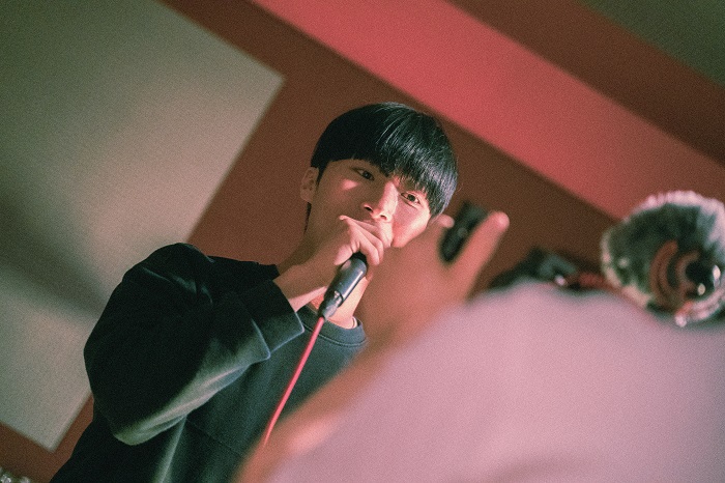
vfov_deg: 18.2
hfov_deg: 27.0
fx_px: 1510
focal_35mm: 75
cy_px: 242
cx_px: 362
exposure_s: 1/200
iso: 12800
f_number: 2.8
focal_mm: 75
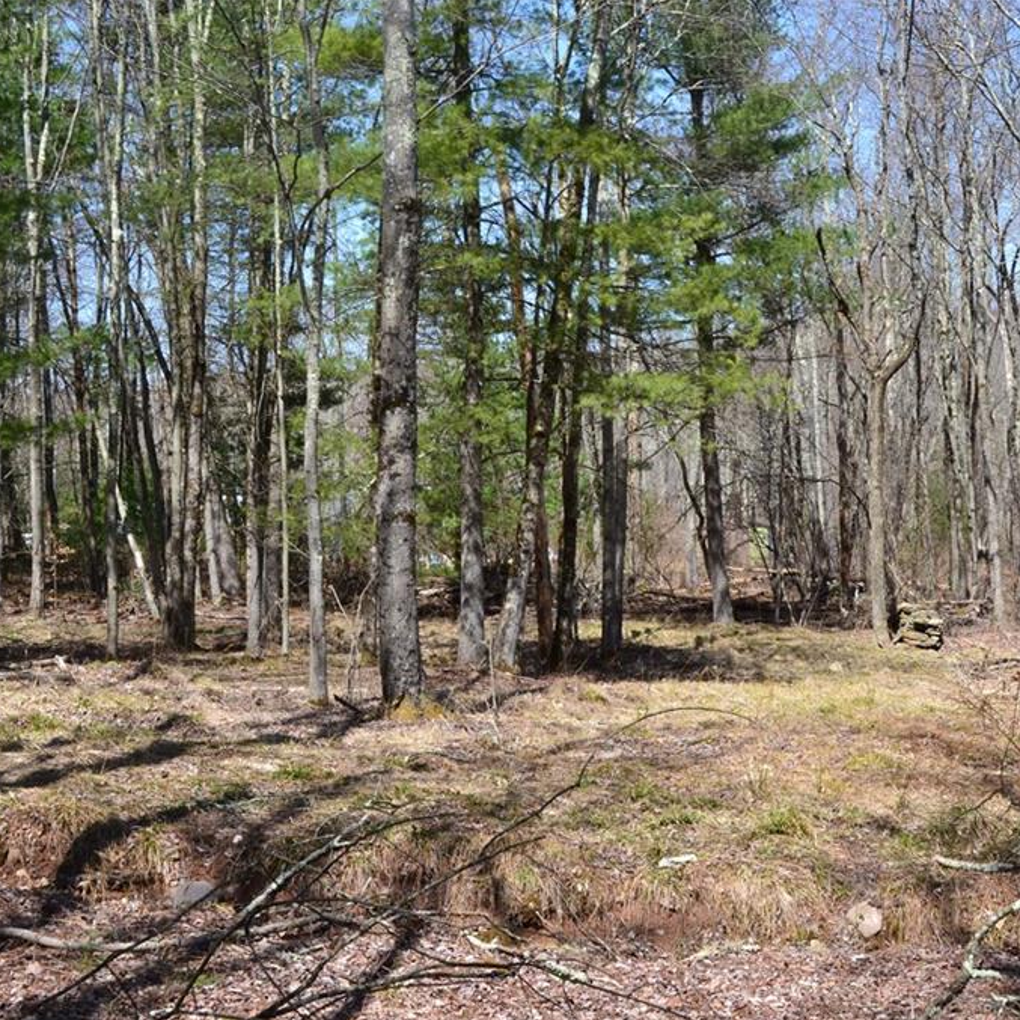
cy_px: 511
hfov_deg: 31.5
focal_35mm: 54
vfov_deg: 31.6
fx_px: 1800
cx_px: 612
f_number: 10
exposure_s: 1/250
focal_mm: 28
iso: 400
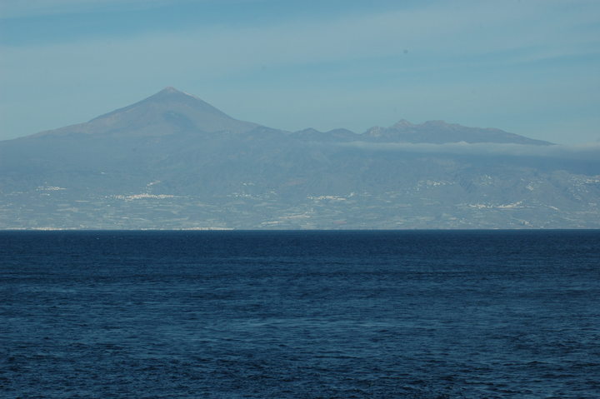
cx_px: 300
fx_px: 1749
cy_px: 200
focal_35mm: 105
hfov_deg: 19.5
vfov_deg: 13.0
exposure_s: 1/500
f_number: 11
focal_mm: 70
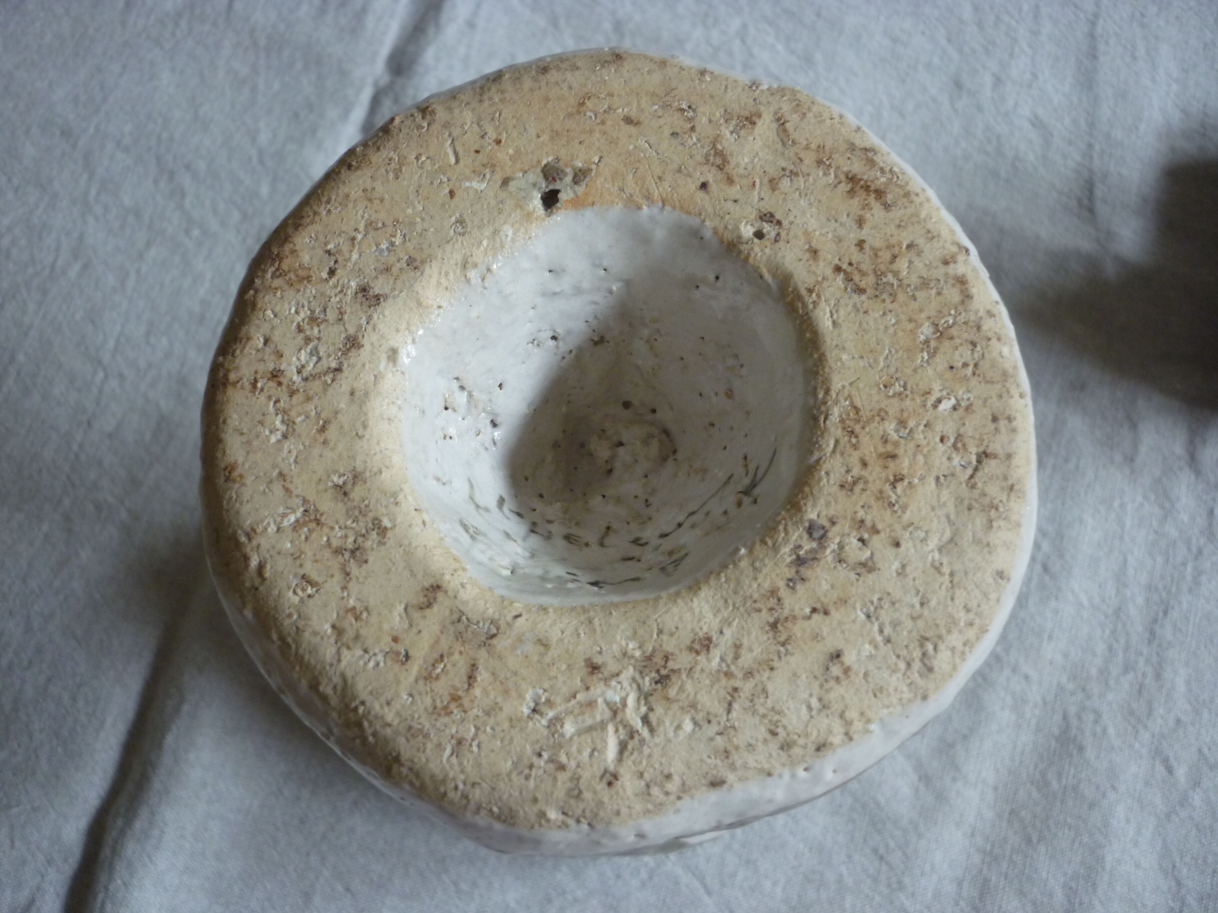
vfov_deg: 42.9
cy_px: 456
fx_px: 1161
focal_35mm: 33
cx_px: 609
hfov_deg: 55.4
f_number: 2.8
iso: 200
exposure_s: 1/30
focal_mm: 5.5
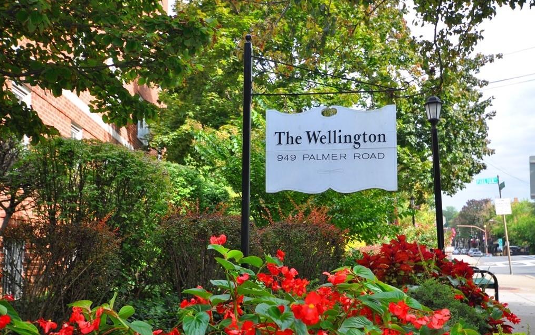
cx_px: 265
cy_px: 178
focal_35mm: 37
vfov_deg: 34.4
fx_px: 540
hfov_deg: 52.7
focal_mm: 24
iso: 200
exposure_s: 1/200
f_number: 5
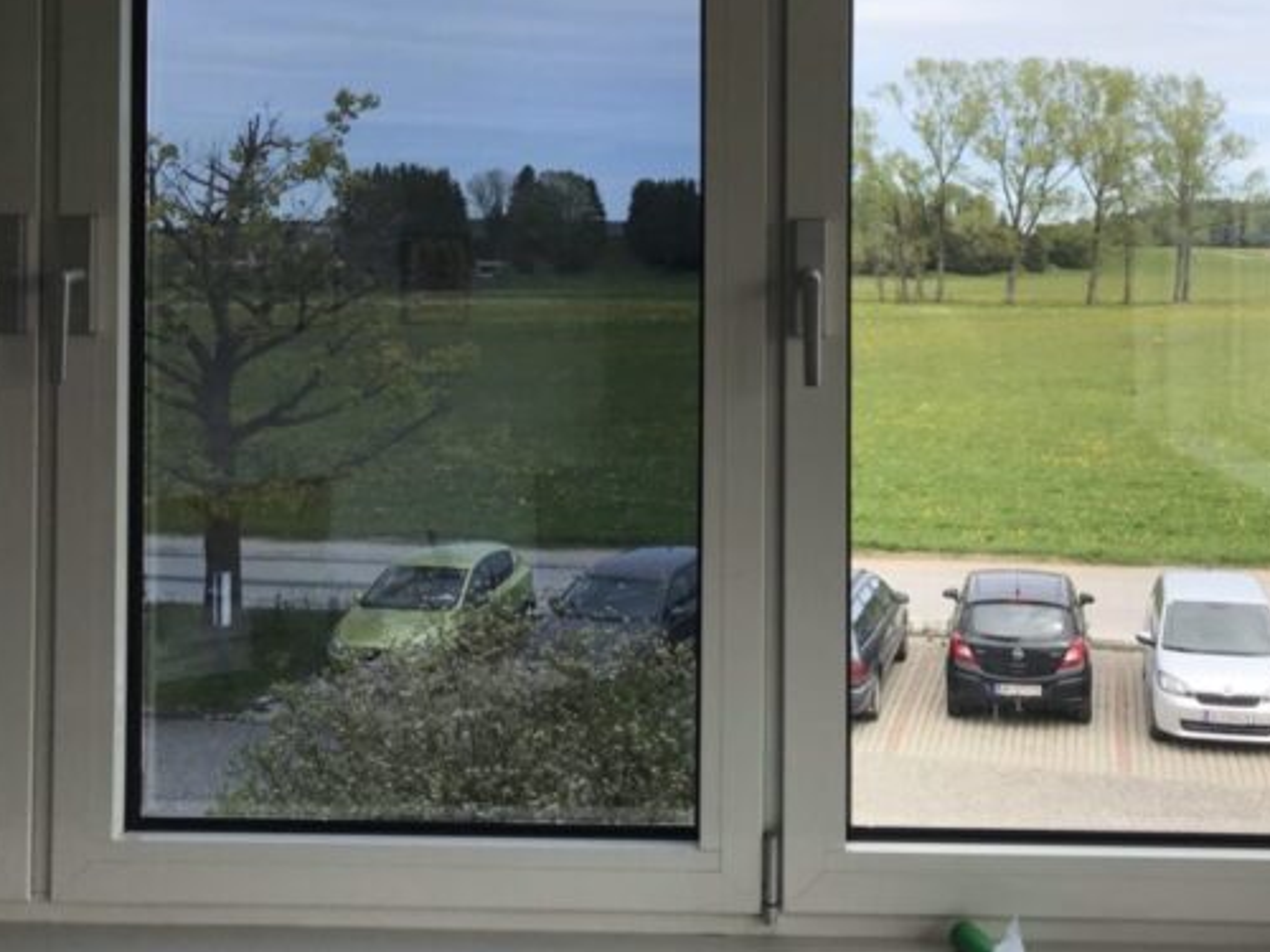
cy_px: 264
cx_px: 757
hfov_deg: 43.6
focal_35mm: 43
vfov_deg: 33.1
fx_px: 1578
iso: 20
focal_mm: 3.99
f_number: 1.8
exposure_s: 1/630
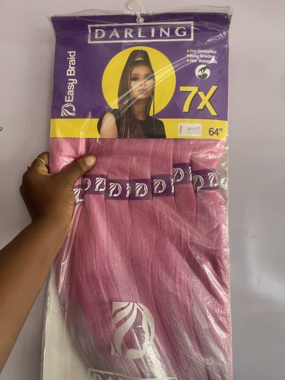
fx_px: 274
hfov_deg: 54.9
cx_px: 142
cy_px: 190
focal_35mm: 25
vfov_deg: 69.4
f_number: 1.6
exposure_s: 1/60
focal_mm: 5.1
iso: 400
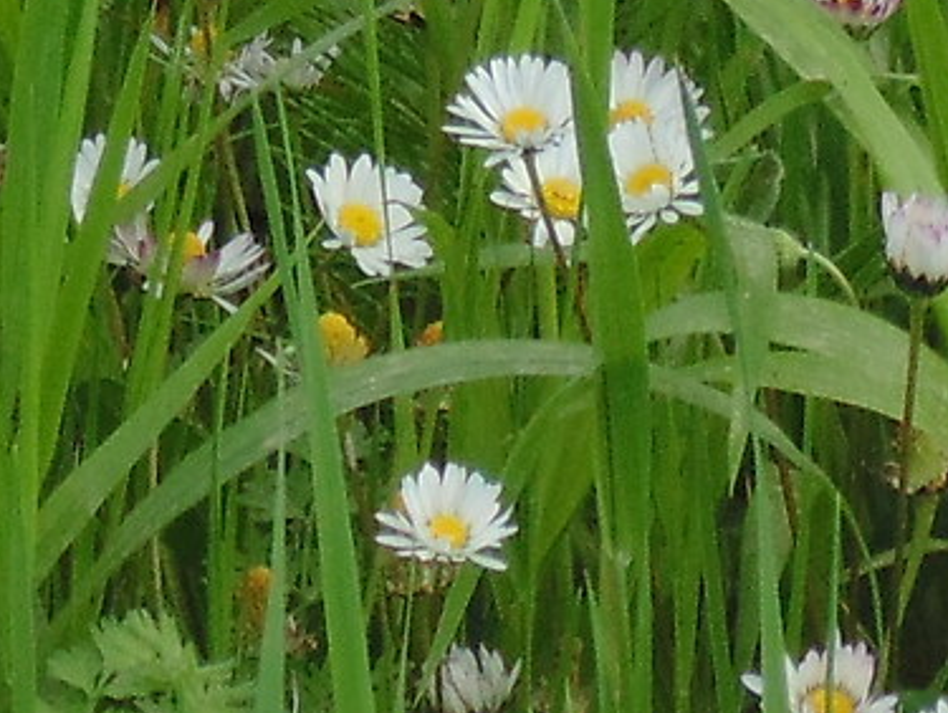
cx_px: -1072
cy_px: -1322
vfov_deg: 2.9
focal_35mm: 505
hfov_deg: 3.9
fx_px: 13843
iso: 80
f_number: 4.3
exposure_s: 1/200
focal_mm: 14.1
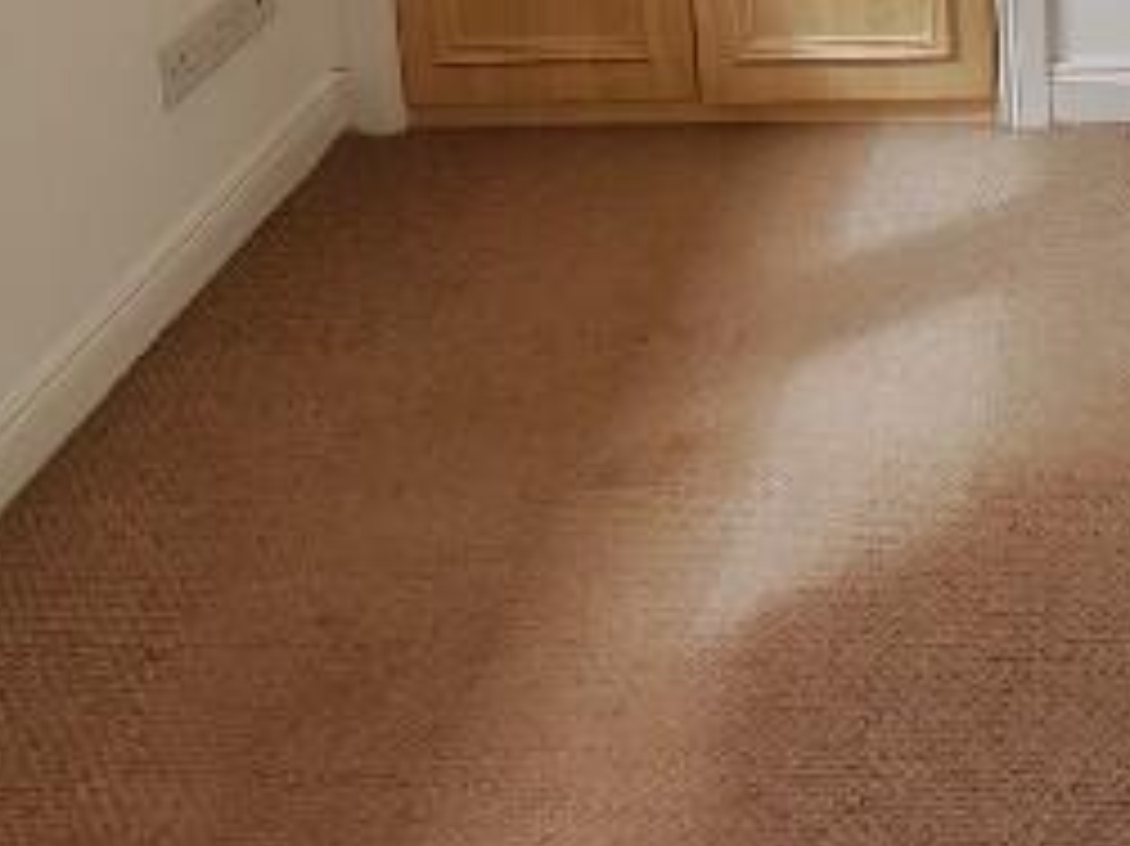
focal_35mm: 49
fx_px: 1599
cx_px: 1225
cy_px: -724
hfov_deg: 34.1
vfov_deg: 20.1
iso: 50
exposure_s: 1/170
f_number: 2
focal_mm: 1.82
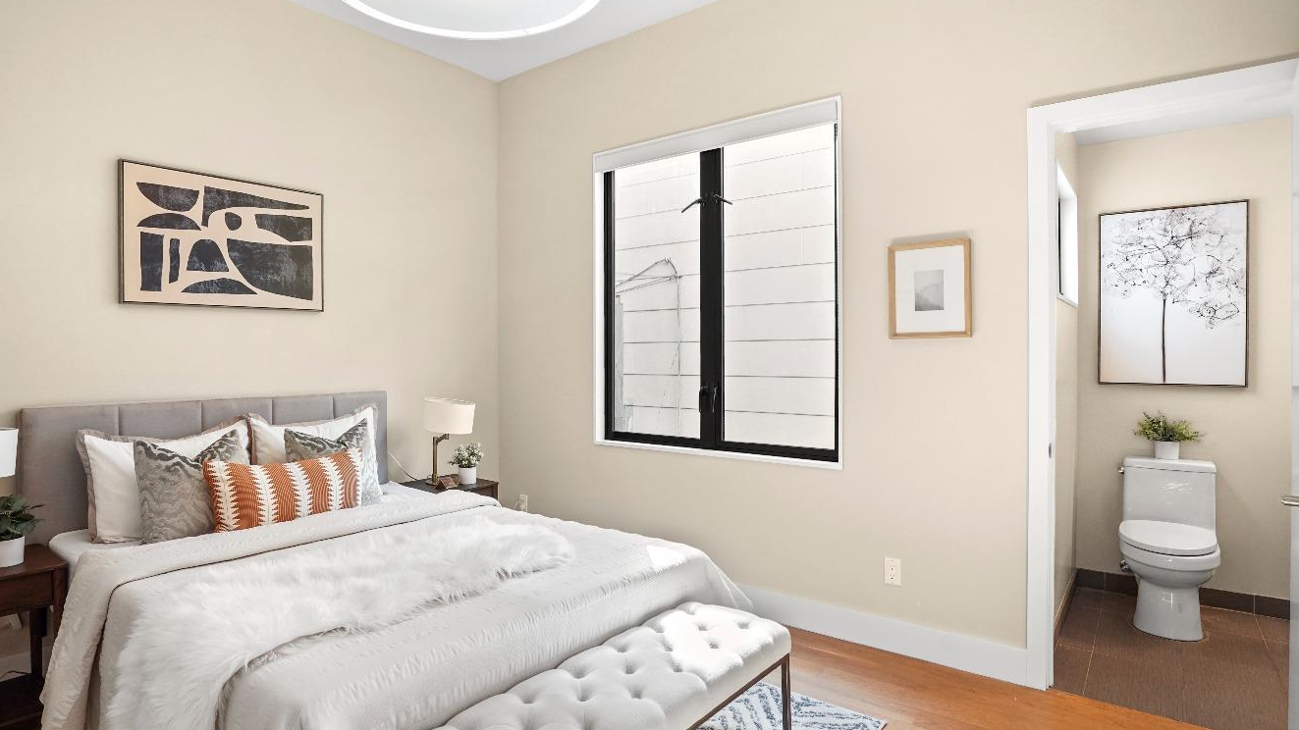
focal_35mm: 19
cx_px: 599
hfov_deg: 89.4
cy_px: 341
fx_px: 654
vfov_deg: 58.3
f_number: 6.3
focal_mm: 16
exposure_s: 1/40
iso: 1250
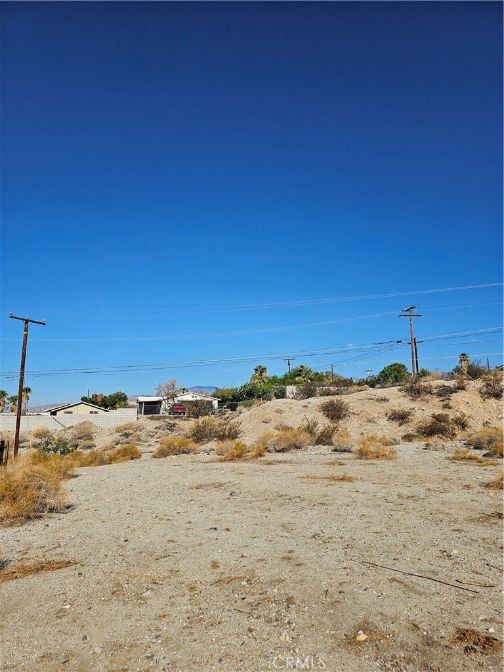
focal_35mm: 23
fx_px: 446
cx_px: 252
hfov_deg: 58.9
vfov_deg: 73.9
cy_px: 336
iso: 10
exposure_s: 1/1521
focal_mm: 6.3
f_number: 1.7
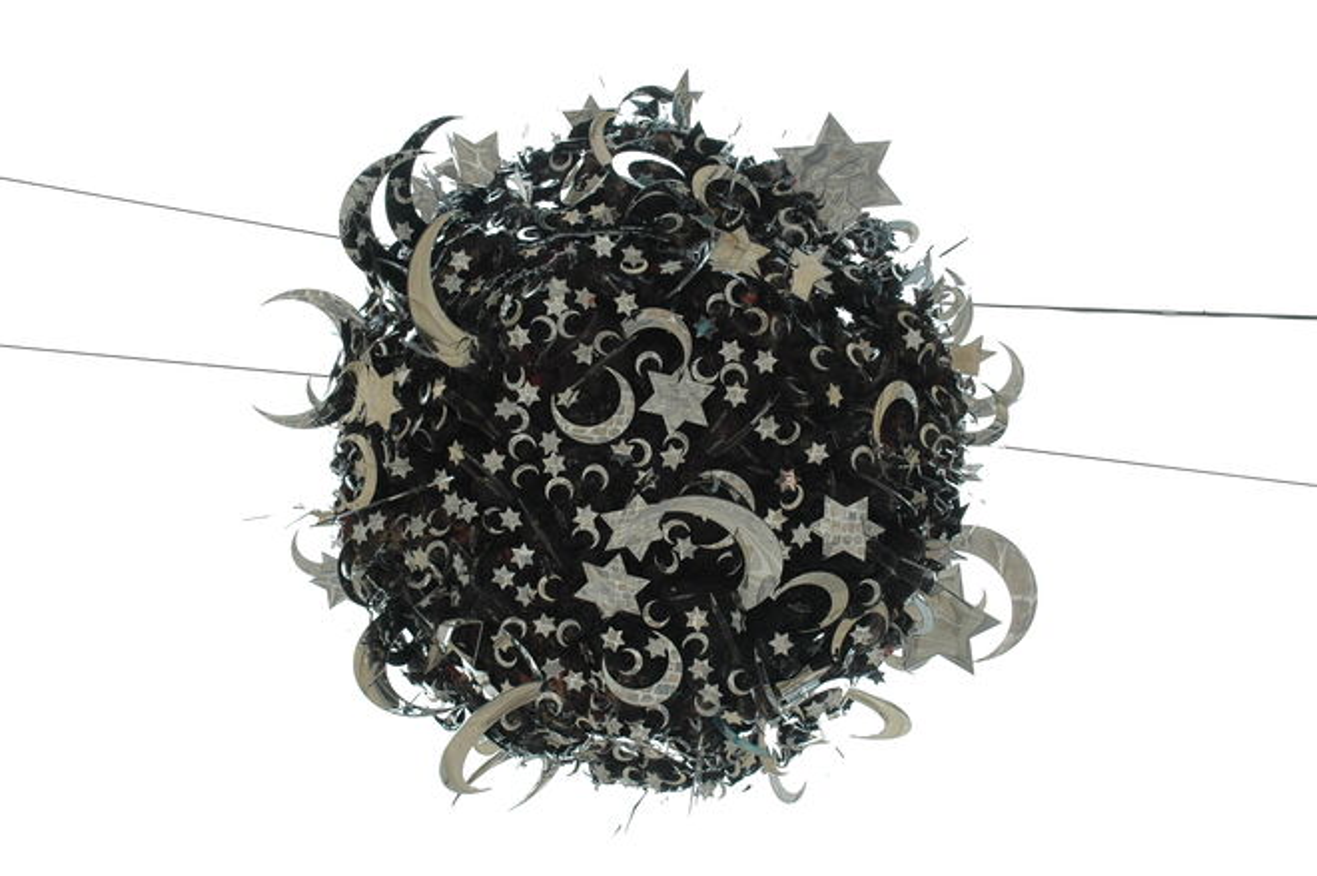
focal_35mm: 44
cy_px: 438
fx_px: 1590
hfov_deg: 45.0
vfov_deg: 30.8
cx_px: 658
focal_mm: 29
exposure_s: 1/80
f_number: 9
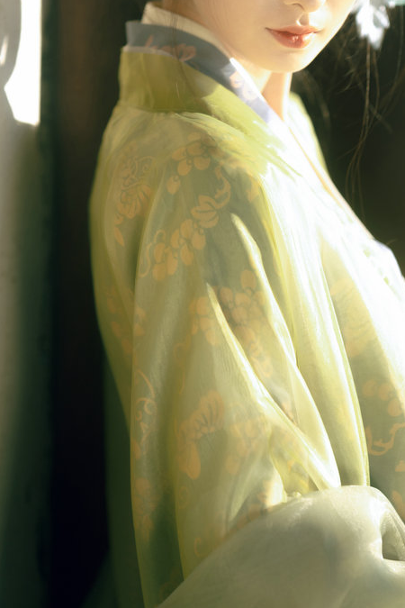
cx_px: 325
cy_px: 259
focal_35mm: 170
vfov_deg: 12.1
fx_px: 2869
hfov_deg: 8.1
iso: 200
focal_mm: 85
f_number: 1.6
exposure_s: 1/1600
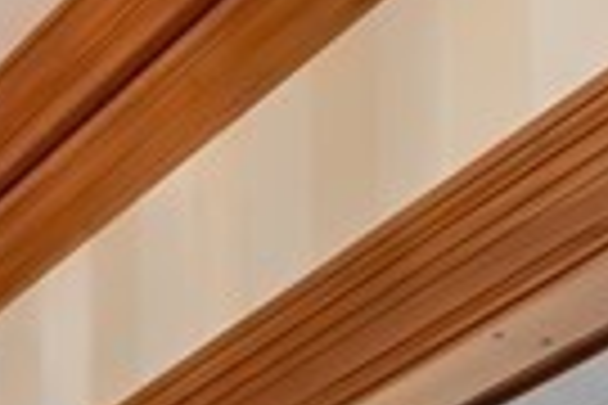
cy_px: 1352
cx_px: -752
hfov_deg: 13.4
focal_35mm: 121
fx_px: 2043
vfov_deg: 8.6
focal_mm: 16
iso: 640
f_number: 5
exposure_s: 1/125
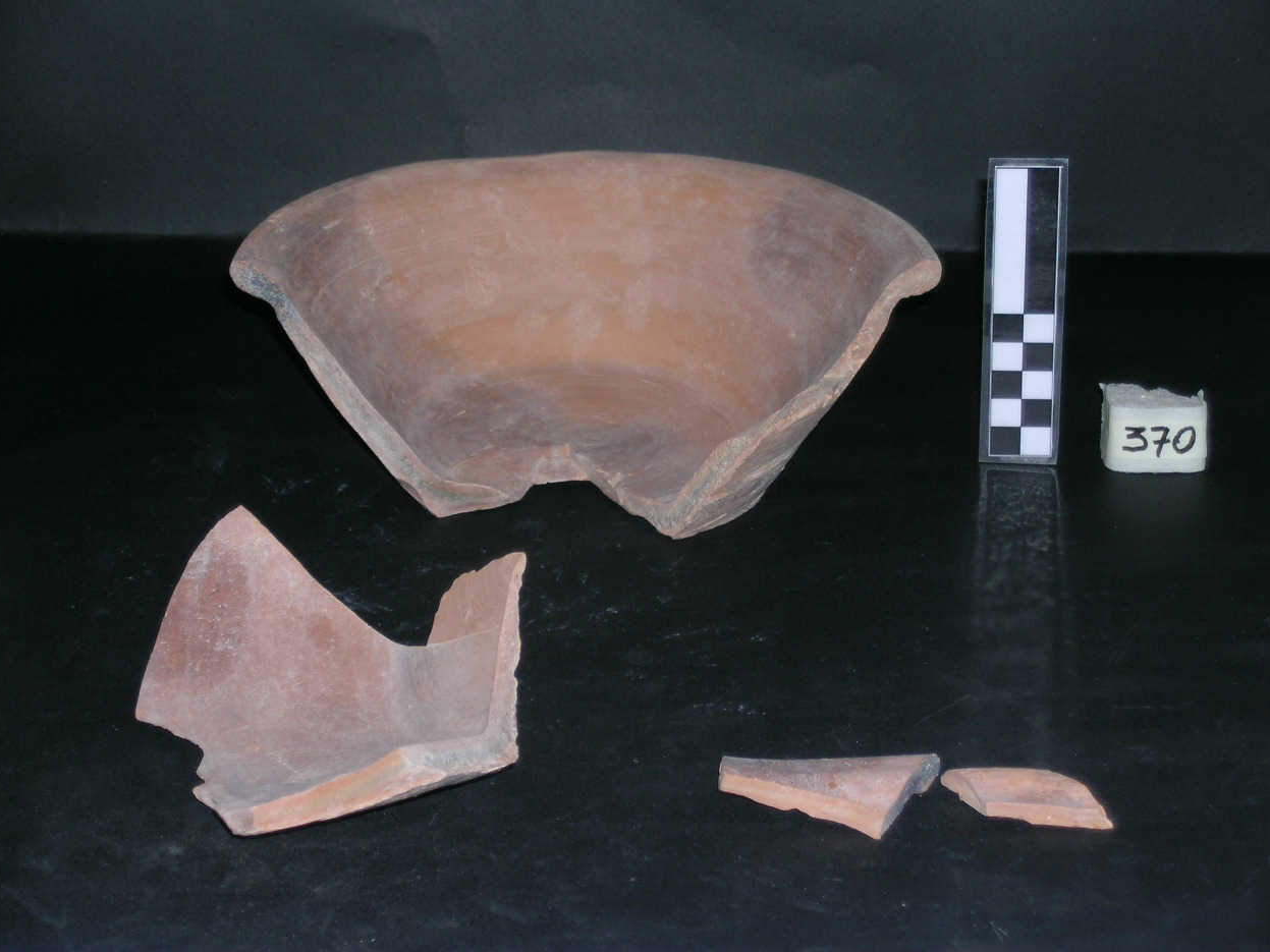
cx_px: 628
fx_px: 2825
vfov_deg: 19.1
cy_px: 464
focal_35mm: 77
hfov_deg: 25.3
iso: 50
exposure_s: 1/121
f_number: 4
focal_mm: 15.6
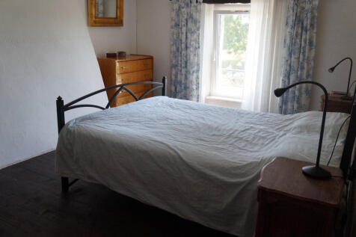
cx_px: 178
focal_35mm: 32
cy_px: 118
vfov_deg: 41.7
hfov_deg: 59.5
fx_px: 311
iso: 800
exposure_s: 1/160
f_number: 4
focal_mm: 21
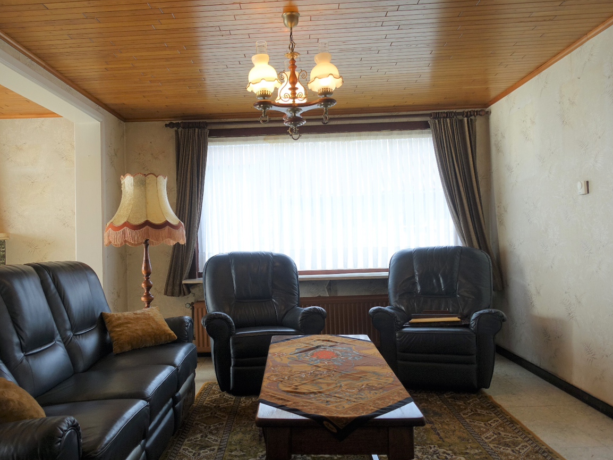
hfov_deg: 65.2
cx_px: 274
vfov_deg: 51.3
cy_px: 227
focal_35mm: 27
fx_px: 478
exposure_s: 1/80
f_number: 3.2
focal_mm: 8.8
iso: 125
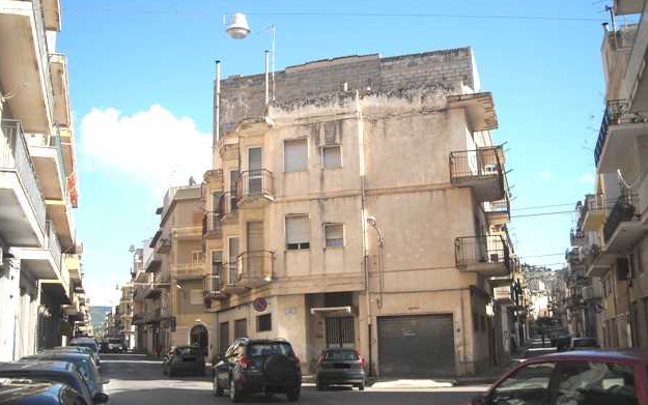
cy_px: 189
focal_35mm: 38
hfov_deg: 51.5
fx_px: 671
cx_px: 327
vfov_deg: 33.6
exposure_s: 1/218
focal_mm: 5.7
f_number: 5.6
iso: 64
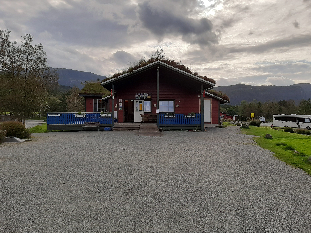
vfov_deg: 53.1
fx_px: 234
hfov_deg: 67.3
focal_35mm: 26
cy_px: 116
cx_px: 156
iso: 40
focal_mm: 3.93
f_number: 1.7
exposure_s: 1/3067
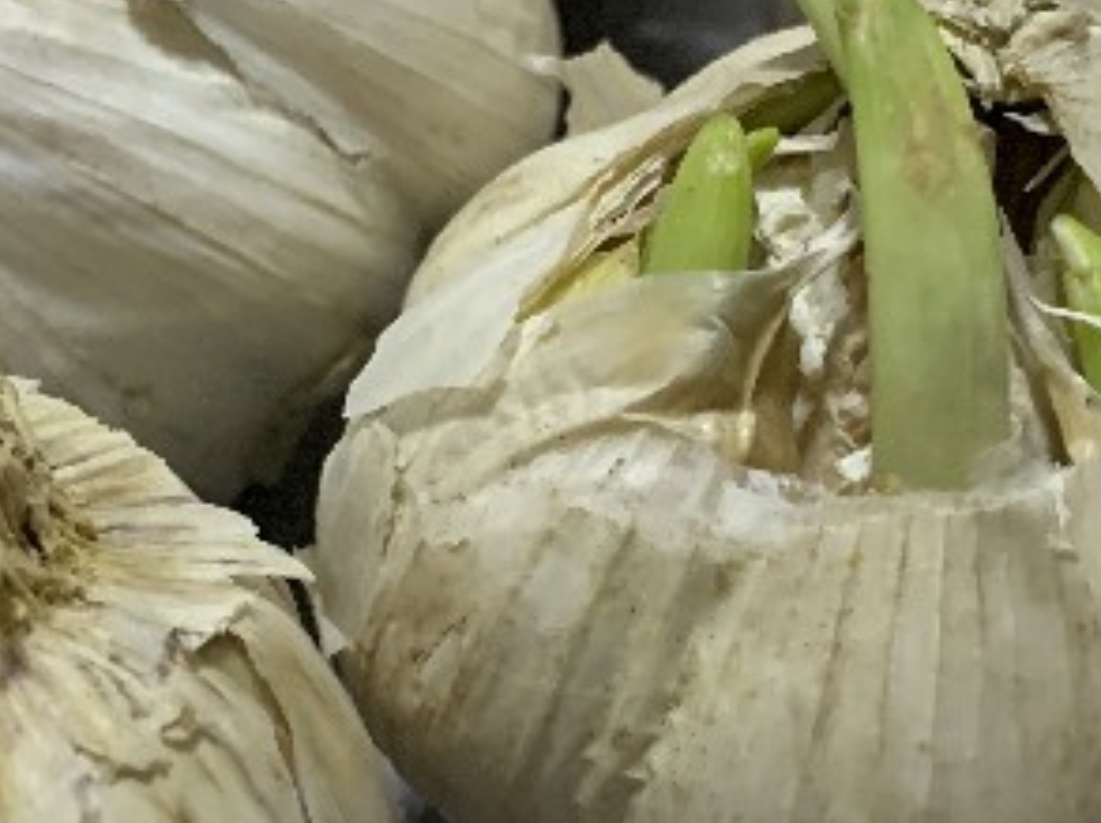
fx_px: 2891
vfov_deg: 16.2
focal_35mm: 91
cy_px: 522
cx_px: 684
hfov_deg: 21.5
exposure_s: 1/45
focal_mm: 4.25
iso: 400
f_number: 1.8
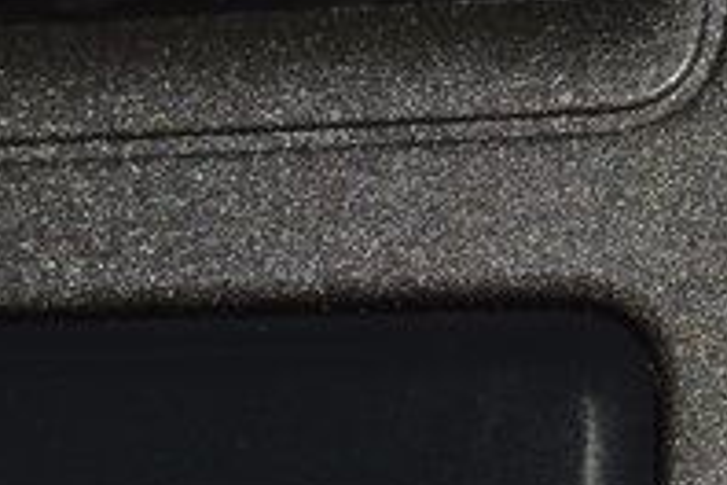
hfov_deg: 3.8
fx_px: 10985
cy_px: 821
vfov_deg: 2.5
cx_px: -22
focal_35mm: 544
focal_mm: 70
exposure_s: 1/125
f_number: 8
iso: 100
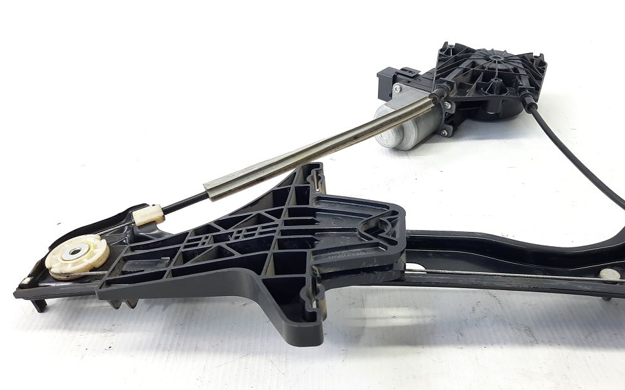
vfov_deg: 38.3
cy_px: 179
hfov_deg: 57.7
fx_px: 562
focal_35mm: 33
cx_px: 376
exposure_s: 1/50
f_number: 2
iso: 100
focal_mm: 4.6
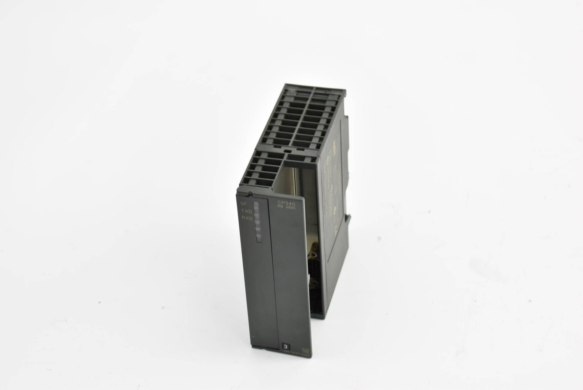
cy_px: 195
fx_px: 1264
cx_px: 292
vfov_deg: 17.5
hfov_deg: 26.0
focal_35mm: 78
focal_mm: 52
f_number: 5.6
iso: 100
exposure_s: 1/13
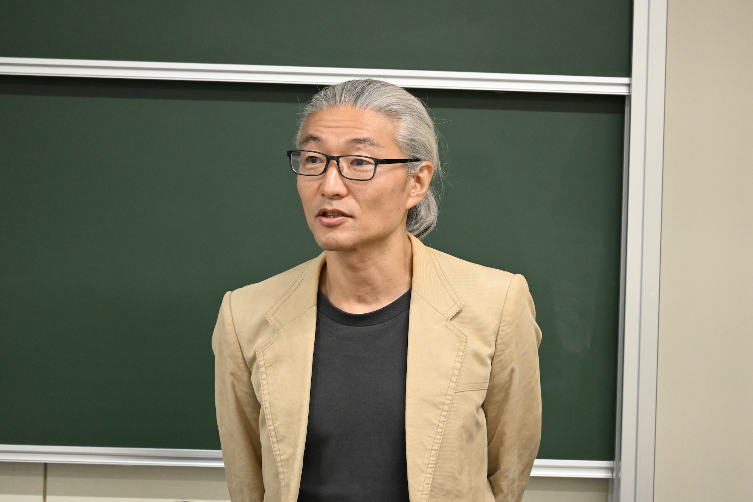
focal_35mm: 330
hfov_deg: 6.2
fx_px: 6901
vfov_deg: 4.2
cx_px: 376
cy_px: 251
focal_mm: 220
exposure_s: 1/160
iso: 3200
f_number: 6
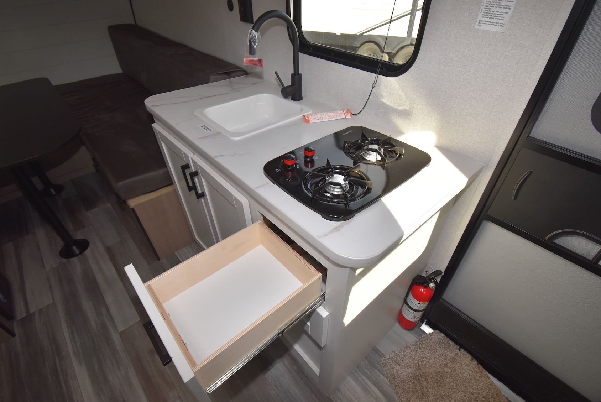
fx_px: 267
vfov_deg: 73.8
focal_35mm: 16
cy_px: 210
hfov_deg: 96.7
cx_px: 307
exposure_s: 1/125
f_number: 5.6
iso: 450
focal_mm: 10
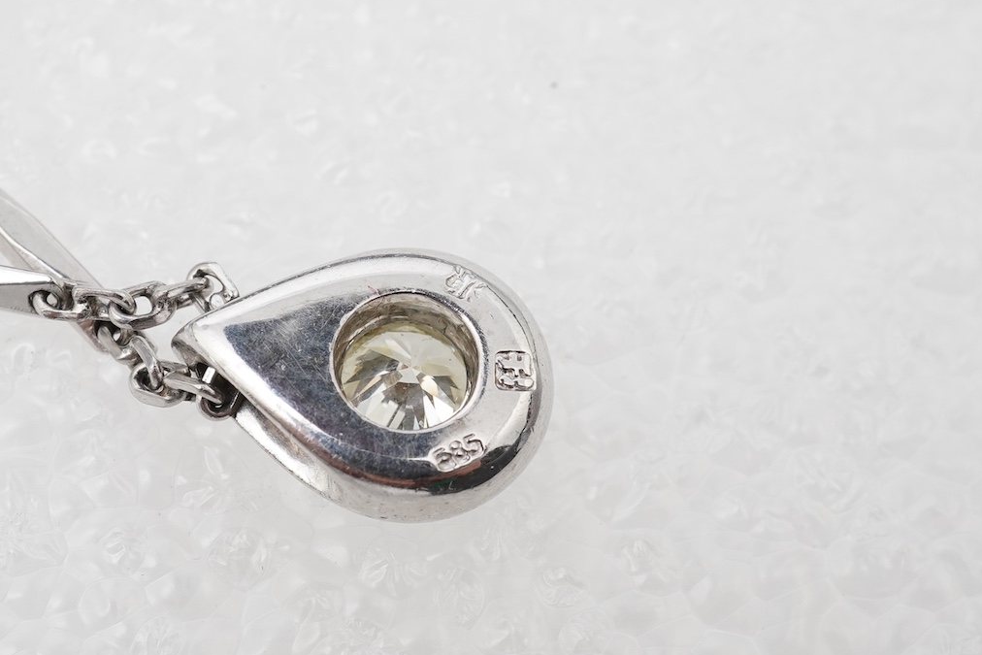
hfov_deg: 27.0
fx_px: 2046
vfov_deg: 18.2
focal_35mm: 75
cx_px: 477
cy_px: 368
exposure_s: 1/125
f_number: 16
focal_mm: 30
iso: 400
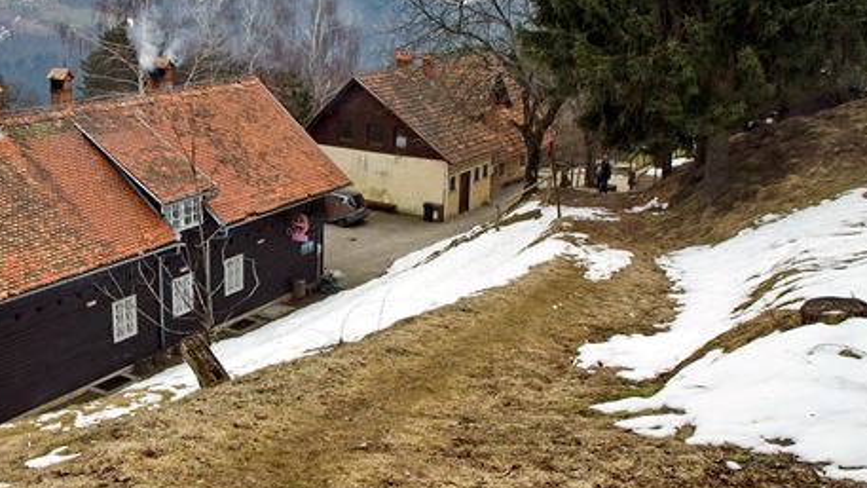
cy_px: 245
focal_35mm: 42
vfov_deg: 28.5
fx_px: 959
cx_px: 304
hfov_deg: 48.0
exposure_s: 1/320
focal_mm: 19
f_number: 5.6
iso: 200
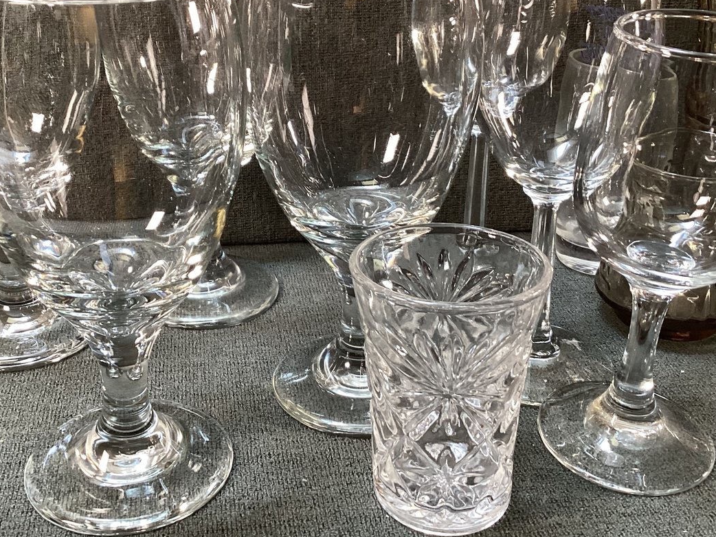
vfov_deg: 31.8
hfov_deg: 41.9
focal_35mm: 45
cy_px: 162
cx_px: 297
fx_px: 931
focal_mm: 3.3
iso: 100
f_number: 2.4
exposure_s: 1/50
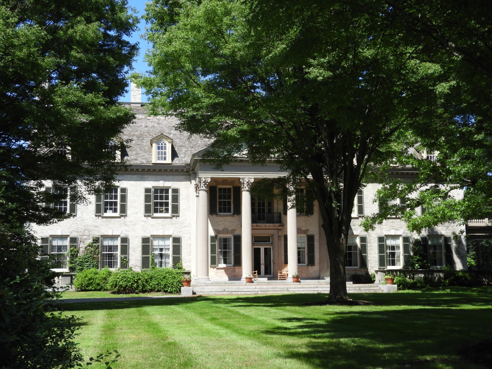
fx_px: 711
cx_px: 246
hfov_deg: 38.2
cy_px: 184
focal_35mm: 50
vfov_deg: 29.1
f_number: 4
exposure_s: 1/500
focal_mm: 9
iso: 100
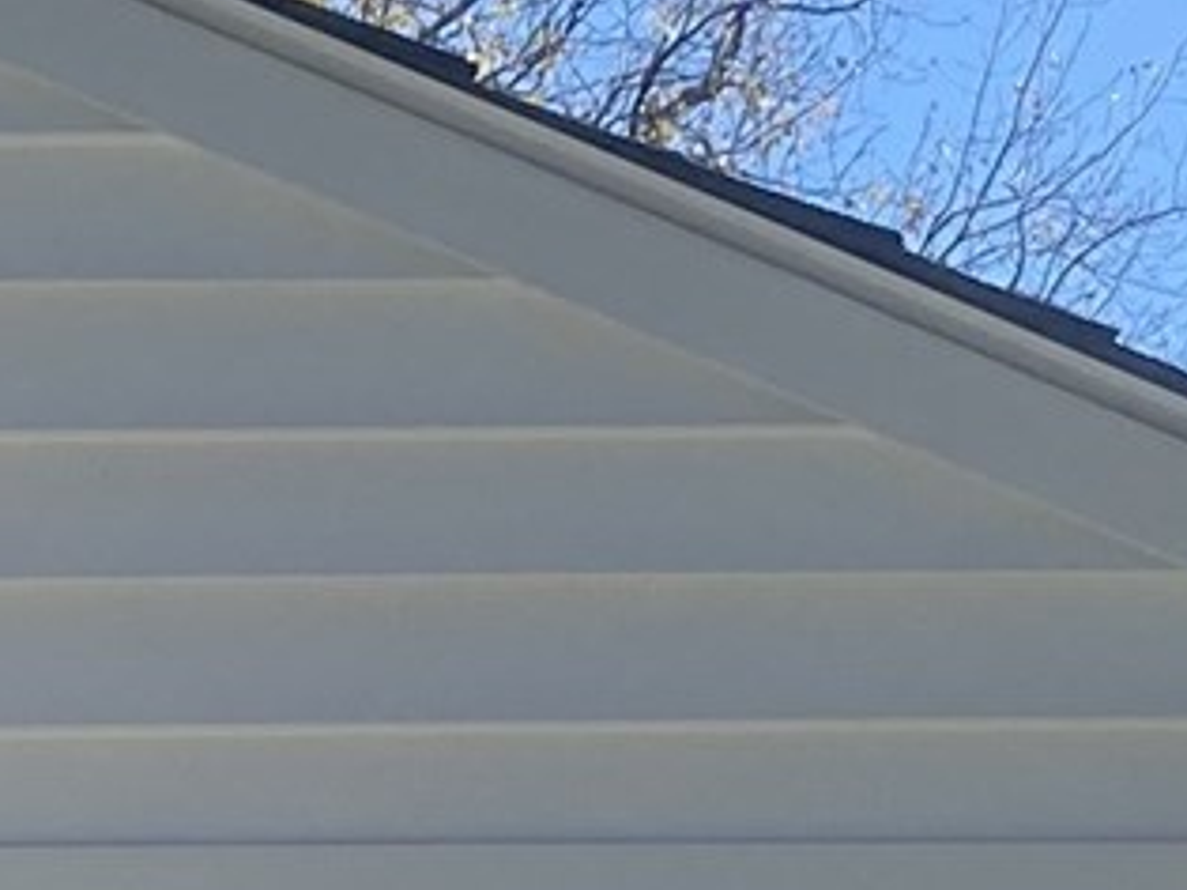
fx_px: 5793
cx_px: -821
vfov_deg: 8.0
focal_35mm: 169
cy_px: 2229
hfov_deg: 11.1
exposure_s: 1/1484
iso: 32
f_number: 1.8
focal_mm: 4.25
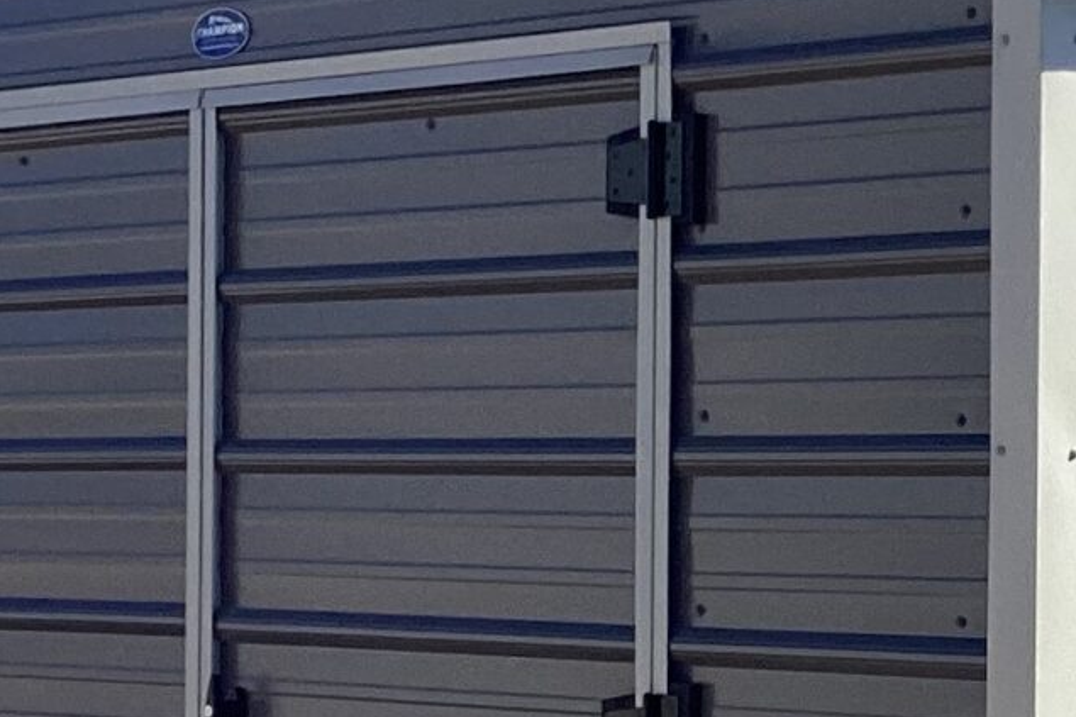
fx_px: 3884
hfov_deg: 15.5
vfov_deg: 10.5
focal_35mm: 130
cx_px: 1079
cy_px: 534
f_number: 2.4
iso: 25
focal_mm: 3.3
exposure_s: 1/1217
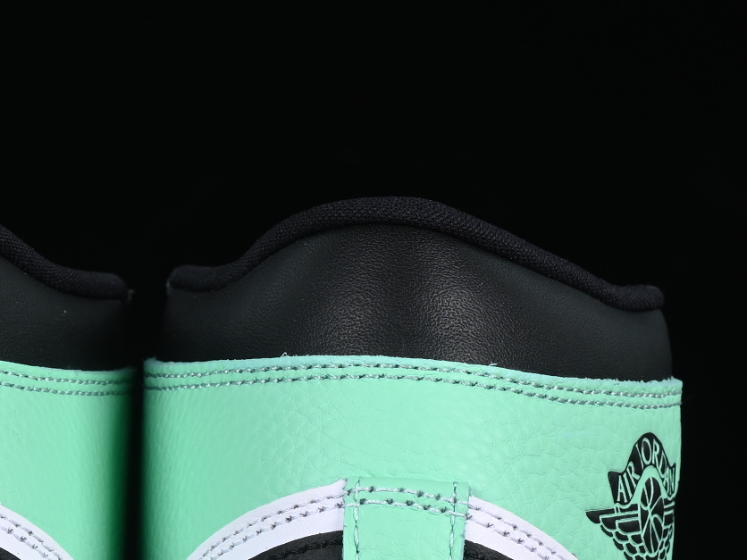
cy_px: 676
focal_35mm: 240
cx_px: 105
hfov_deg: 8.2
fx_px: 5179
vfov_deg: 6.2
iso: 160
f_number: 8
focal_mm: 50
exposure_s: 1/60
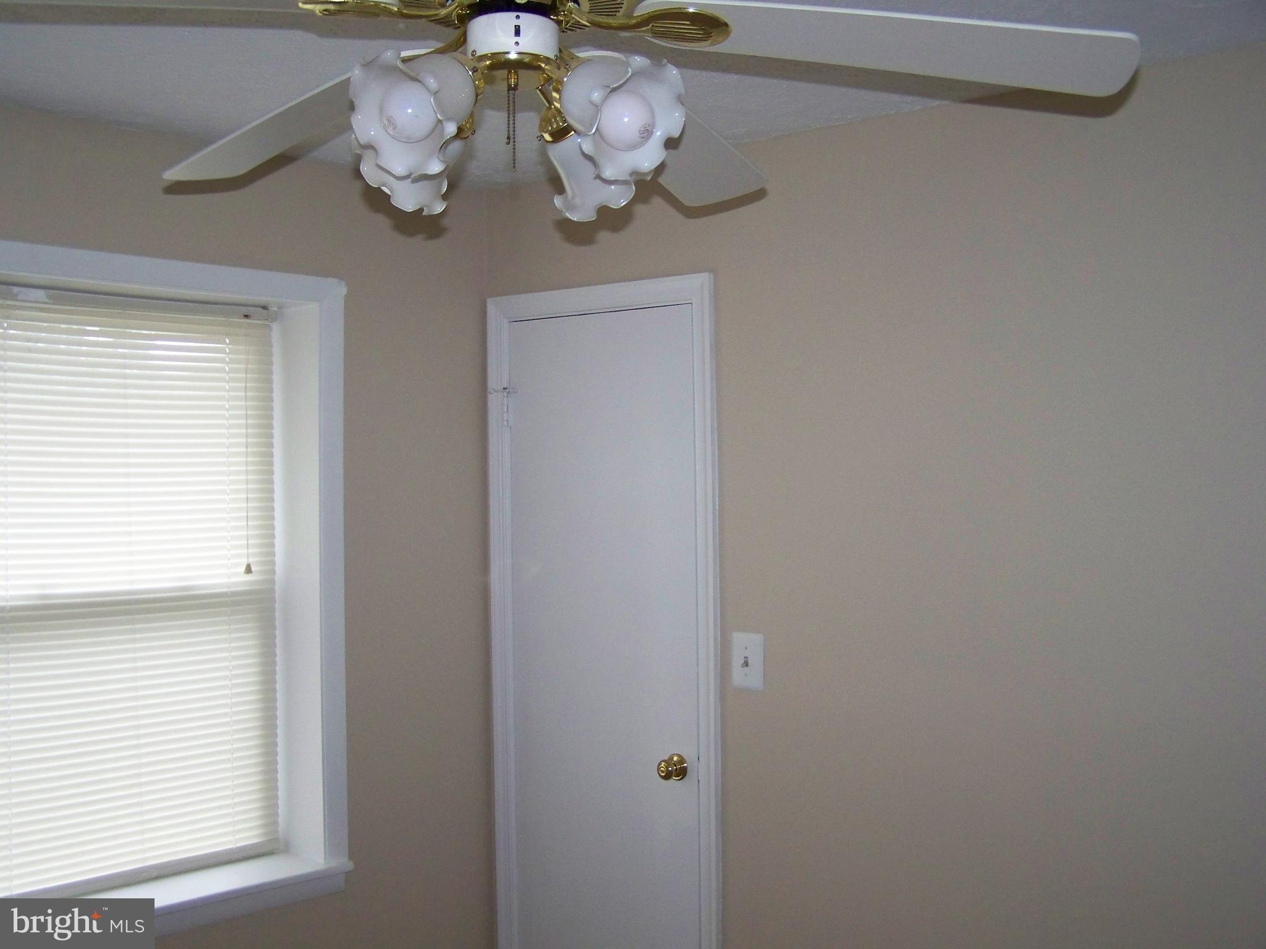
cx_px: 633
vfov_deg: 37.7
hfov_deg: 49.0
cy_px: 474
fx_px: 1390
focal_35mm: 38
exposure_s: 1/30
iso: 200
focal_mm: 6.3
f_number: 2.8
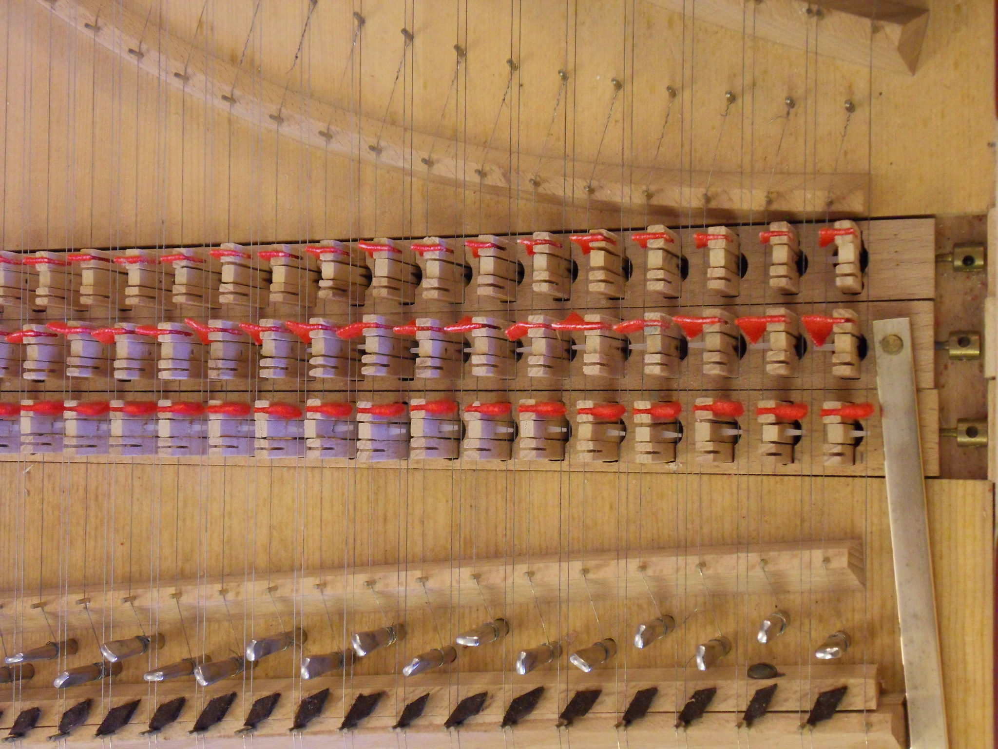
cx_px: 499
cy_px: 374
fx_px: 1499
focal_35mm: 52
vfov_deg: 28.0
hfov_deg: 36.8
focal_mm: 9.1
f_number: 4.5
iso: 400
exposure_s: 1/15
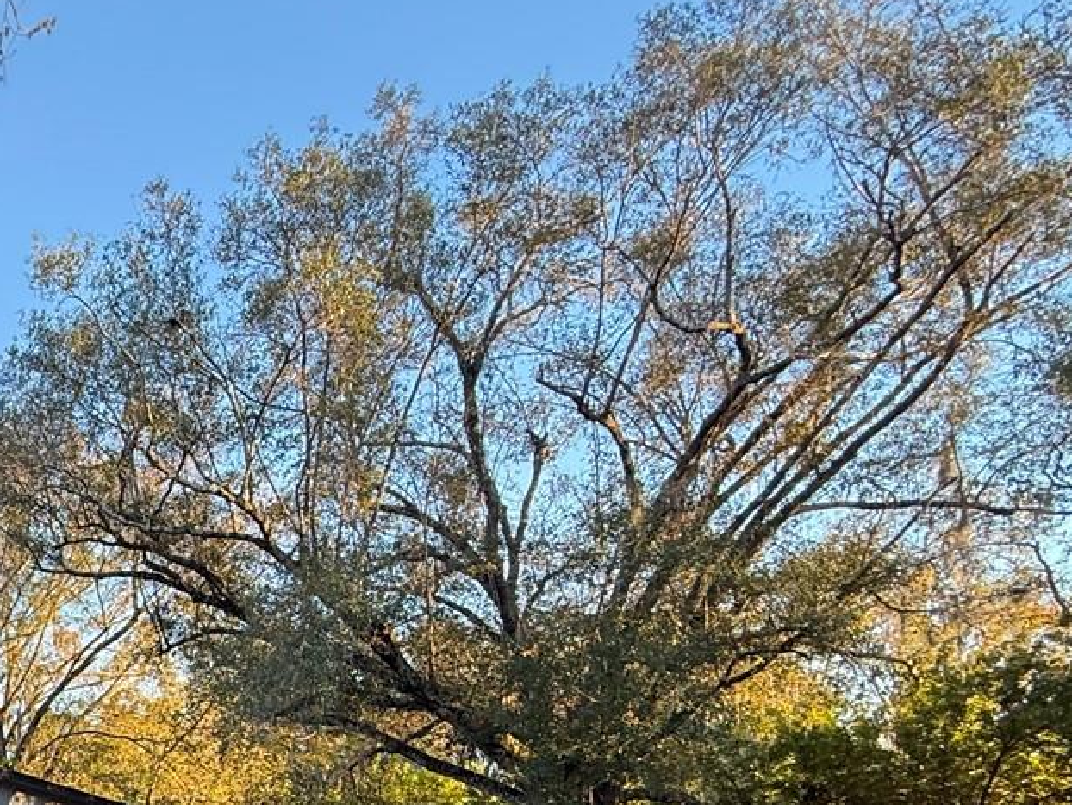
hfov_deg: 37.7
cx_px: -231
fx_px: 1115
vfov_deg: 35.0
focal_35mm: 36
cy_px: 850
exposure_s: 1/99
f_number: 2.2
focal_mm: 2.22
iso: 64
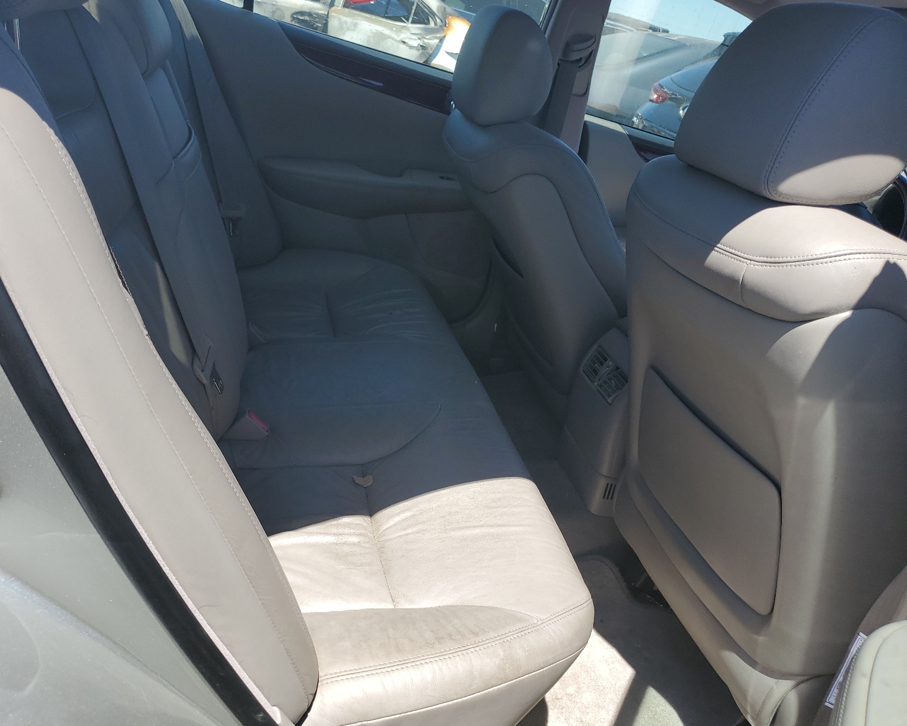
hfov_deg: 62.1
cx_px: 409
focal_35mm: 28
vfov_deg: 51.5
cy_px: 371
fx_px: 752
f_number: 1.5
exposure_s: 1/1429
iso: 50
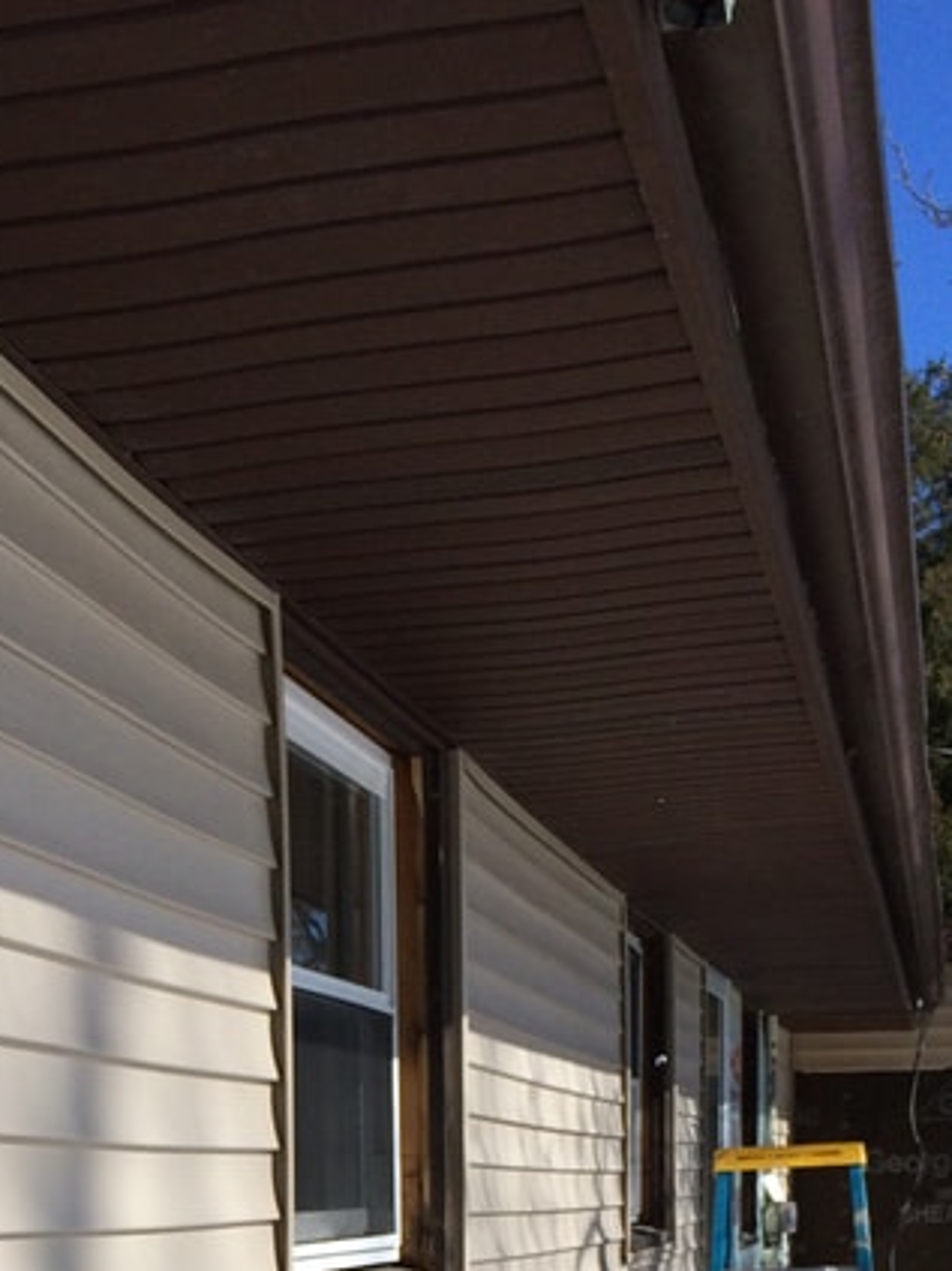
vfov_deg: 25.0
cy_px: 1478
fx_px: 2605
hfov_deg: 20.3
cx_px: 96
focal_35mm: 71
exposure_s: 1/3731
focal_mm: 4.12
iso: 40
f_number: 2.2
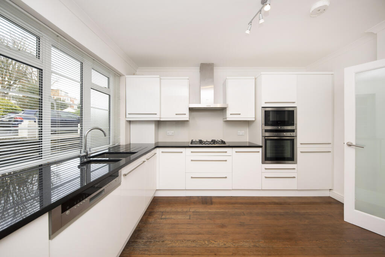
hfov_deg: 108.3
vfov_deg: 85.5
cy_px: 128
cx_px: 192
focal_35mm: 13
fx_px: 139
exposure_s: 1/40
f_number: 16
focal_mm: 13
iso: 125
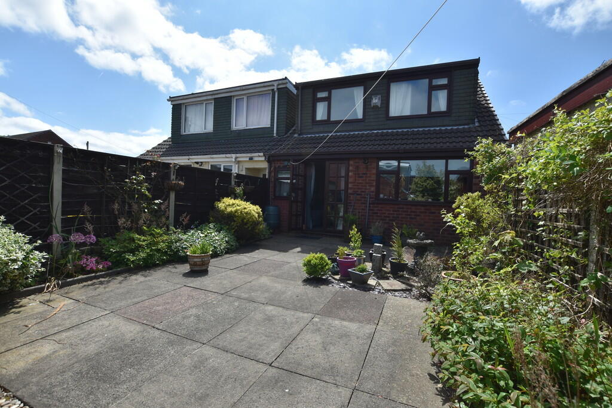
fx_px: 255
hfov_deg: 100.4
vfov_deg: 77.3
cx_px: 306
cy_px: 204
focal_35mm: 15
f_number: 8
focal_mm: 10
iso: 100
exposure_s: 1/250
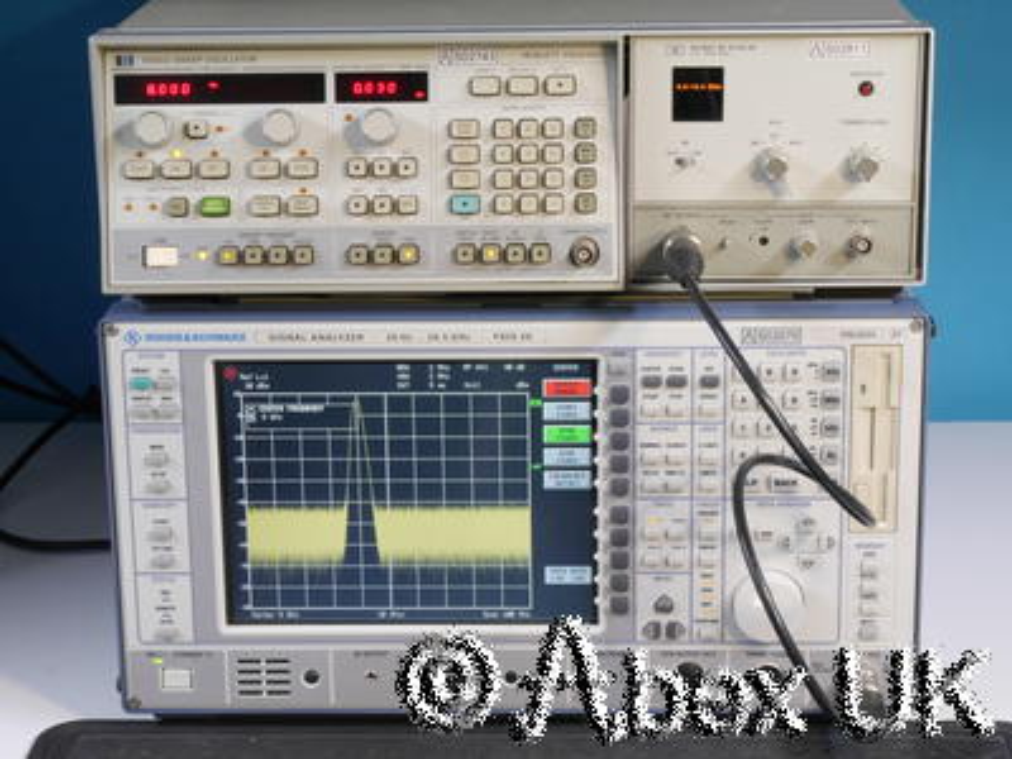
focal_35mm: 92
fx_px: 2690
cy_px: 380
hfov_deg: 21.3
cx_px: 506
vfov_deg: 16.1
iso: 800
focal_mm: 46
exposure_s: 1
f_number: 22
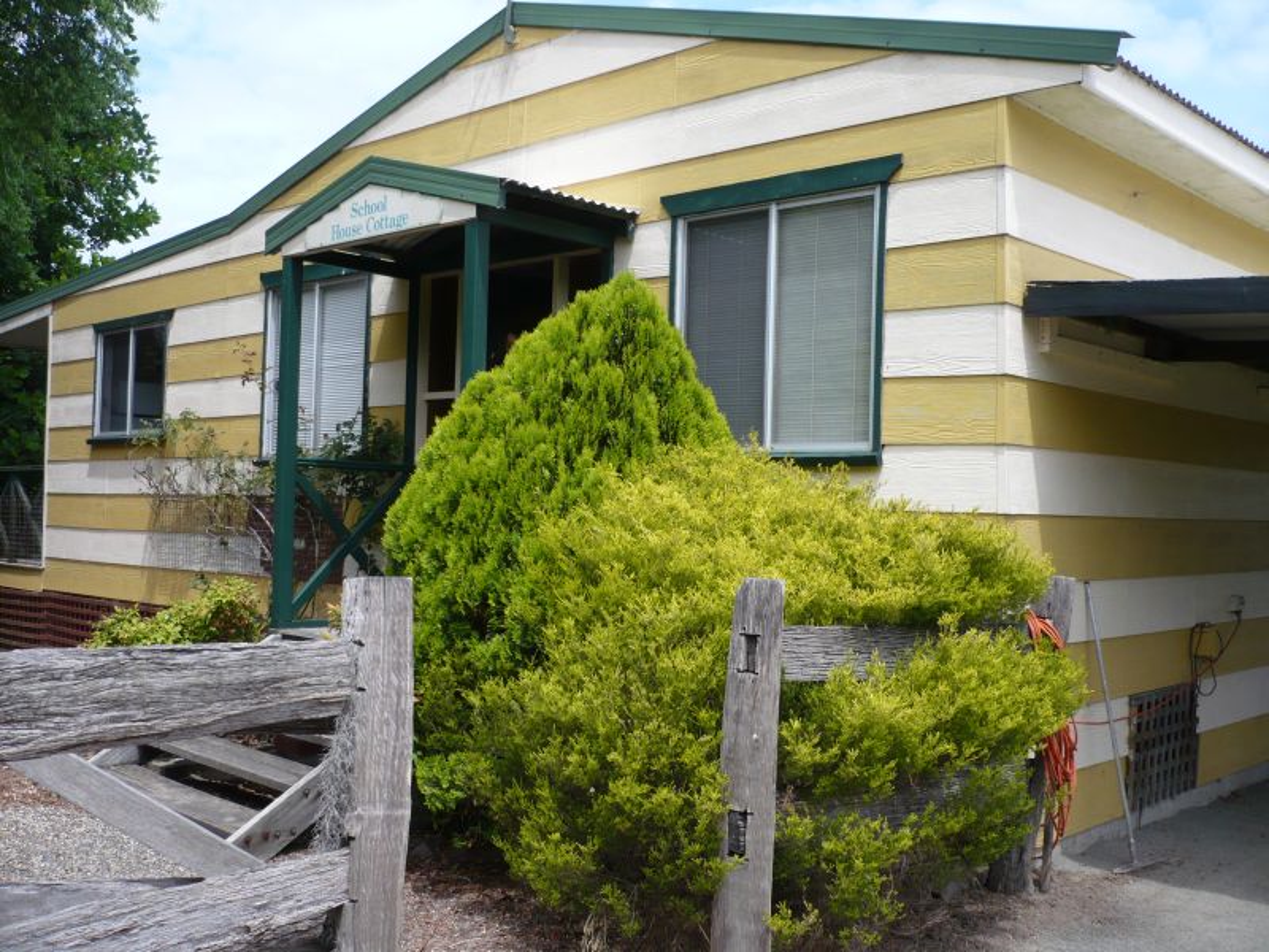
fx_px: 1283
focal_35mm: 35
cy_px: 476
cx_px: 634
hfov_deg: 52.6
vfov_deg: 40.7
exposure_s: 1/1000
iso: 100
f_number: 2.8
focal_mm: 5.8
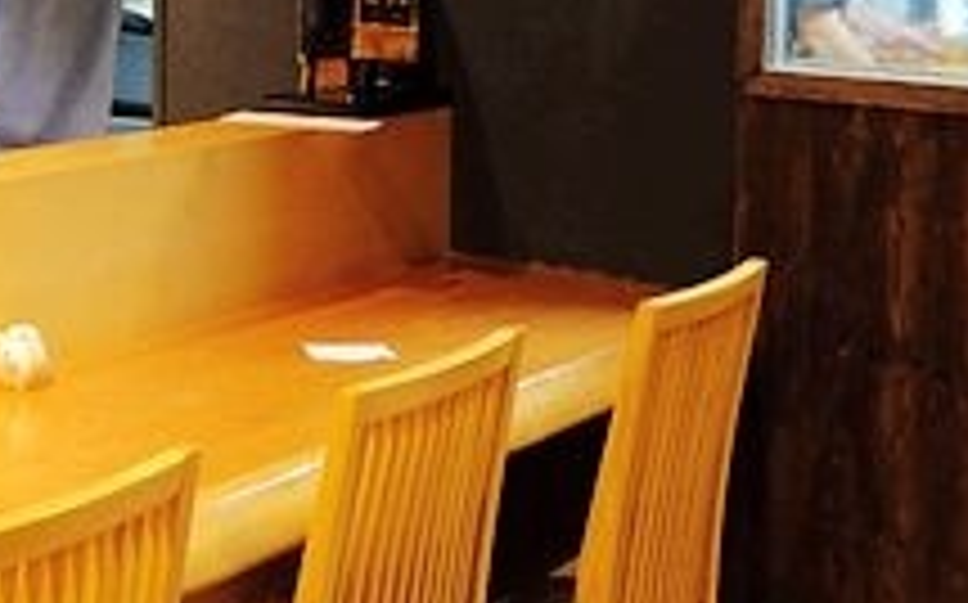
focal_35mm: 74
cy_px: -74
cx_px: 135
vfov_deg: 17.0
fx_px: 1951
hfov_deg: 27.1
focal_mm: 9
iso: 800
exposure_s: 1/15
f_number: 2.8
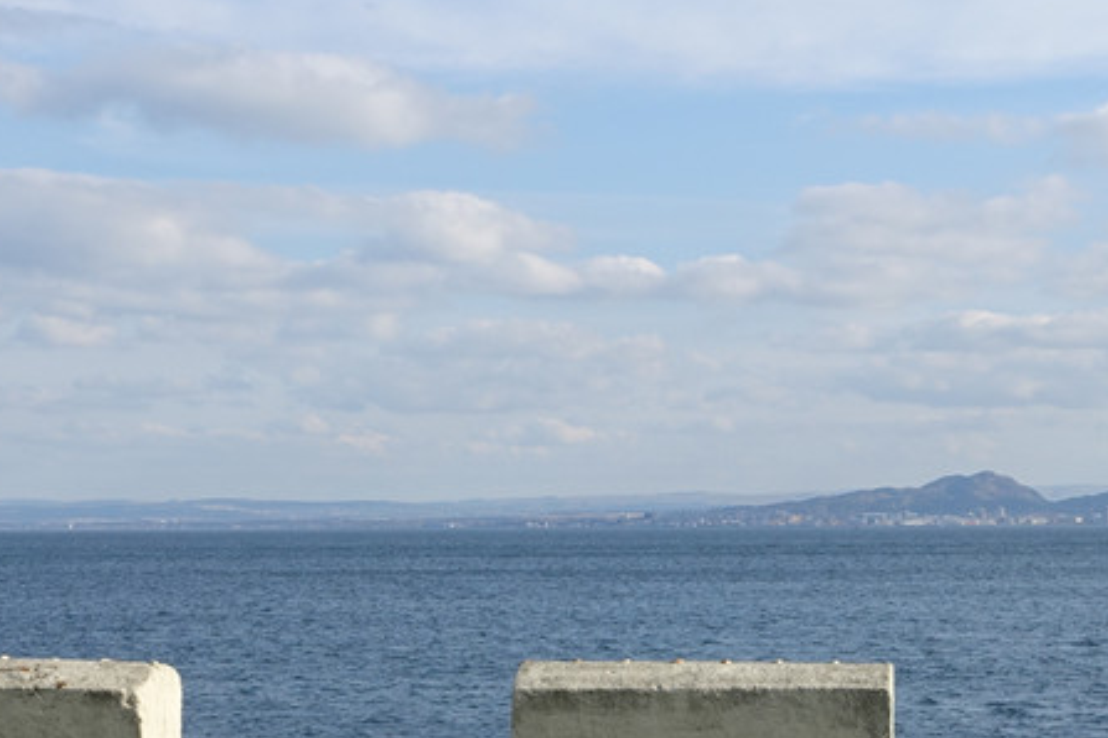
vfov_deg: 13.4
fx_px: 3139
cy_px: 584
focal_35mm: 102
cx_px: 697
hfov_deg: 20.0
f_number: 5.6
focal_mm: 13.92
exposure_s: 1/500
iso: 125
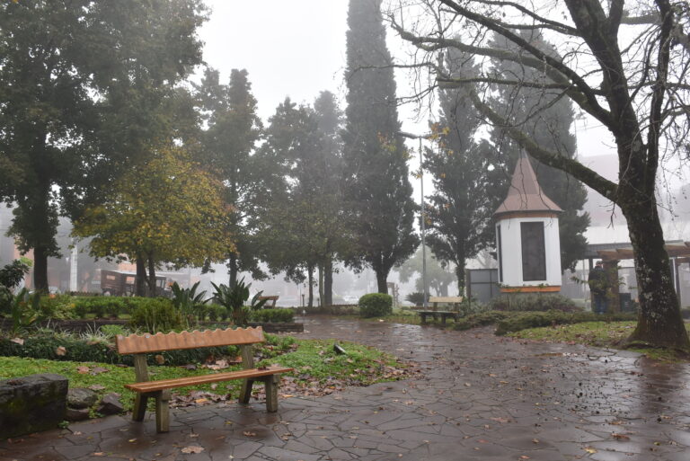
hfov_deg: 61.9
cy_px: 230
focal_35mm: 30
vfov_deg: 43.7
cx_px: 345
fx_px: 575
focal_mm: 20
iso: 400
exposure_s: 1/160
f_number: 6.3
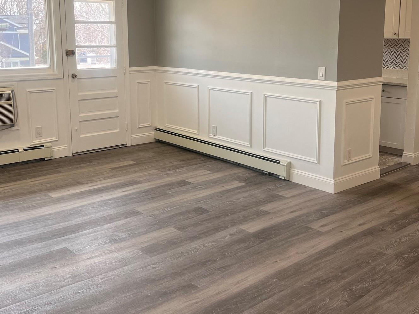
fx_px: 484
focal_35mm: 40
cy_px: 109
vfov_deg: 35.7
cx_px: 227
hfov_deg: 46.8
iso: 40
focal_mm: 5.1
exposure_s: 1/103
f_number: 1.6
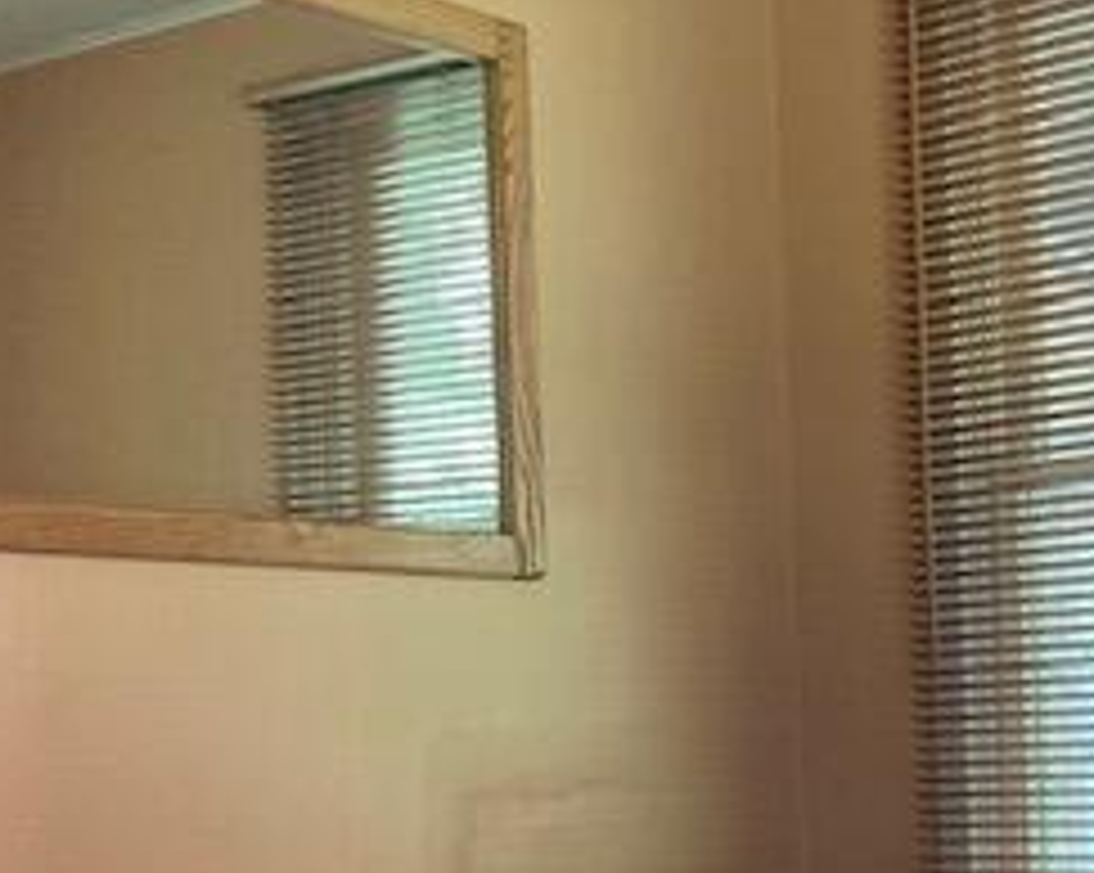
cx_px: 837
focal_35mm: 72
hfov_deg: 26.1
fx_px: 2329
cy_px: 850
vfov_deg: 20.6
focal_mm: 3.99
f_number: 1.8
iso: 400
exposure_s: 1/33
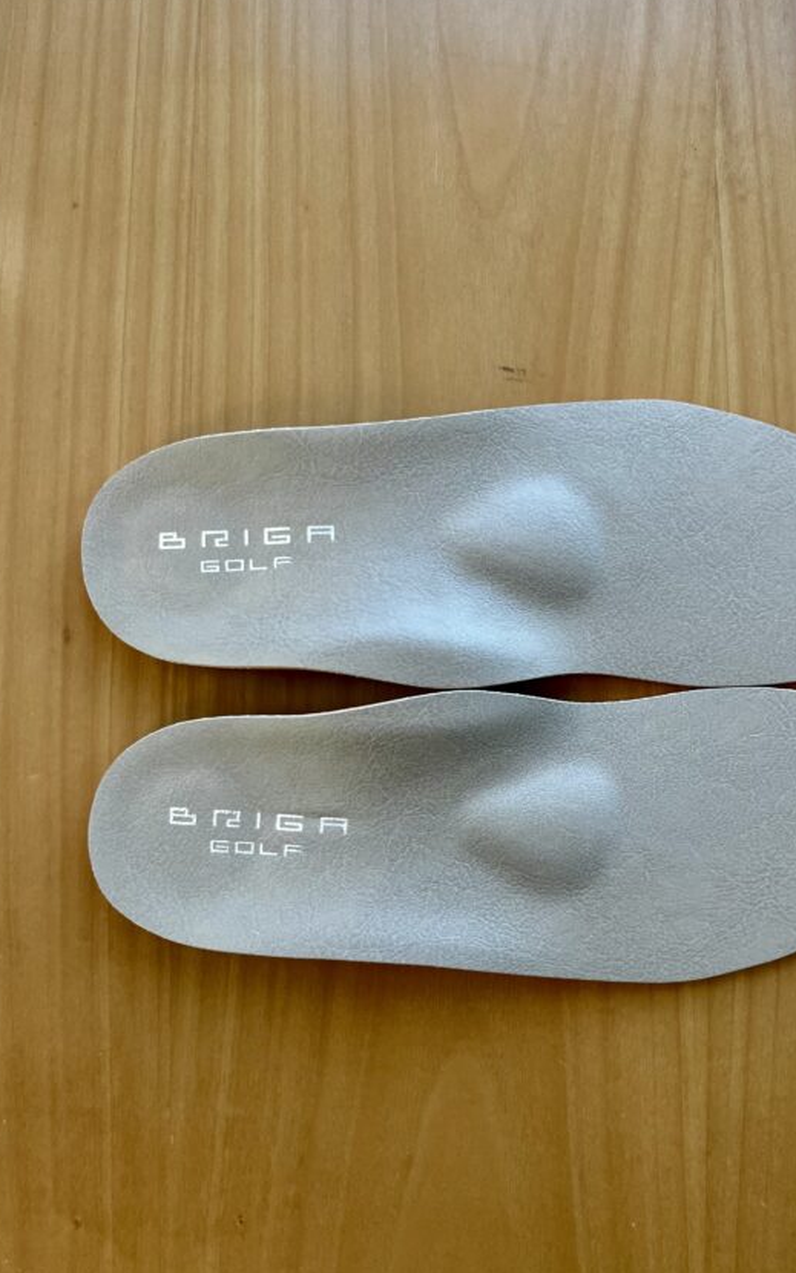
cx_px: 517
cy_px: 666
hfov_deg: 37.0
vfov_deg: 56.7
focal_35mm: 34
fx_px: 1180
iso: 40
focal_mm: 5.1
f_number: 1.6
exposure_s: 1/265
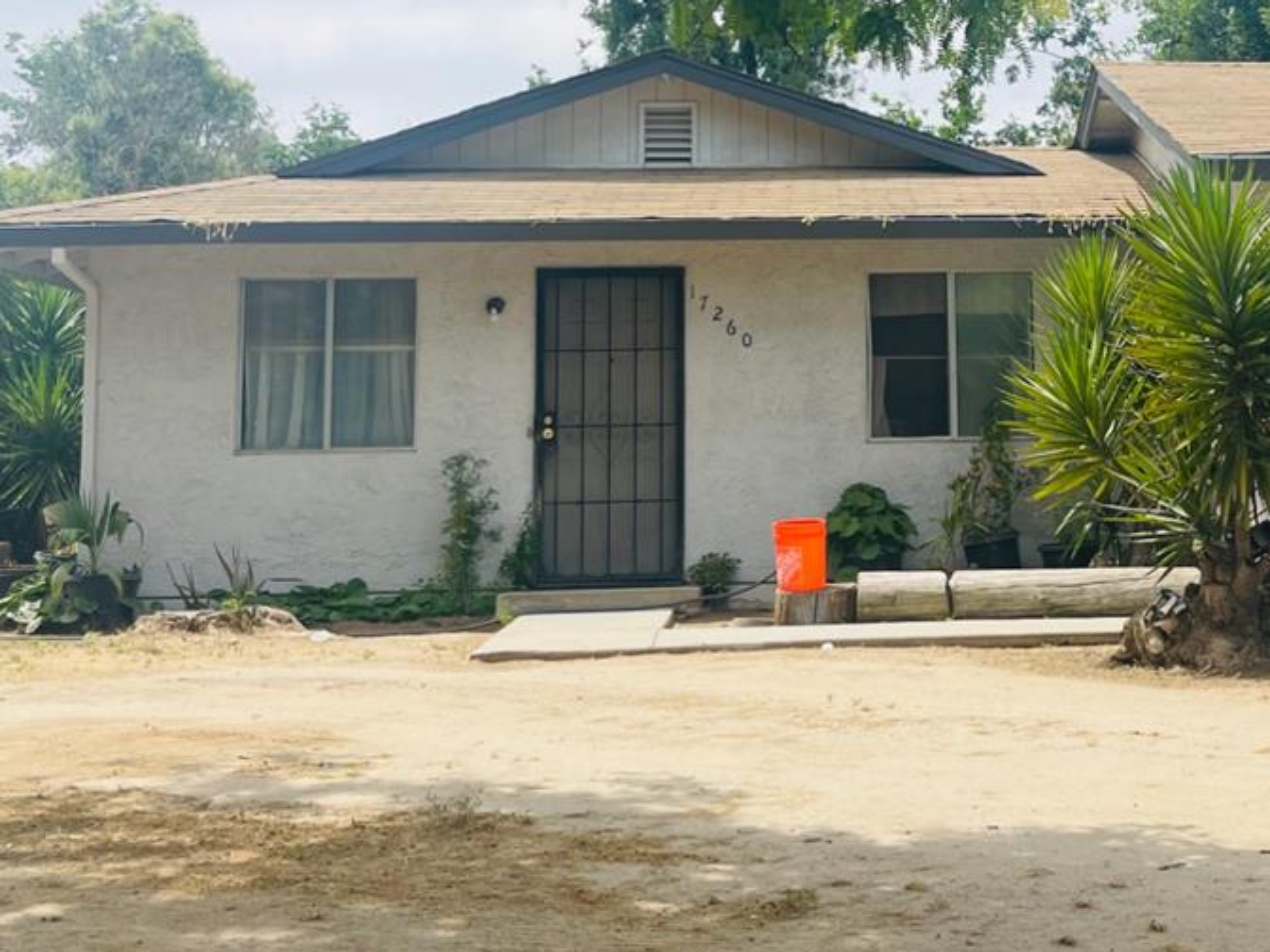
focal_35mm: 58
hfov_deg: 32.6
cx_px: 957
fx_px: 2128
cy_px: 204
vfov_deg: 24.9
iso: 32
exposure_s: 1/3922
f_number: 1.6
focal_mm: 5.1
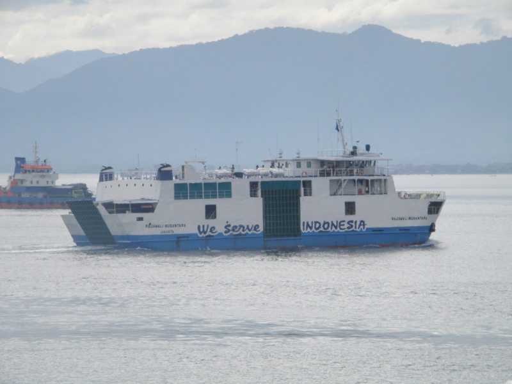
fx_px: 2766
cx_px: 256
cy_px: 192
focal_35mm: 187
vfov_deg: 7.9
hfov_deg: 10.6
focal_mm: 33.28
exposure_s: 1/320
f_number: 5.6
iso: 64
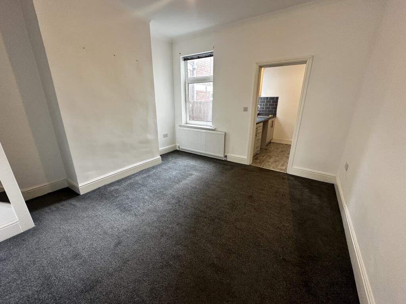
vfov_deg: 85.7
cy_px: 152
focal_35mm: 14
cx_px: 203
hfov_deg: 102.1
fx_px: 164
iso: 200
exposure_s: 1/100
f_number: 2.2
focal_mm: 2.22
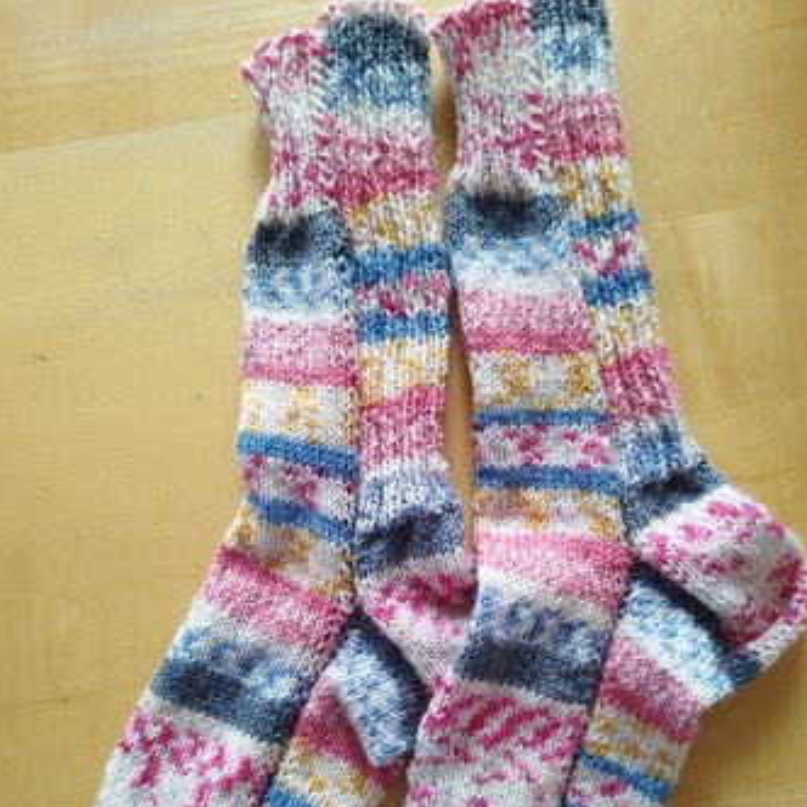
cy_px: 525
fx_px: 818
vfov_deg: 51.7
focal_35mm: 31
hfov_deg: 52.5
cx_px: 423
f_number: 1.89
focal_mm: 5.95
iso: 140
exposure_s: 1/50
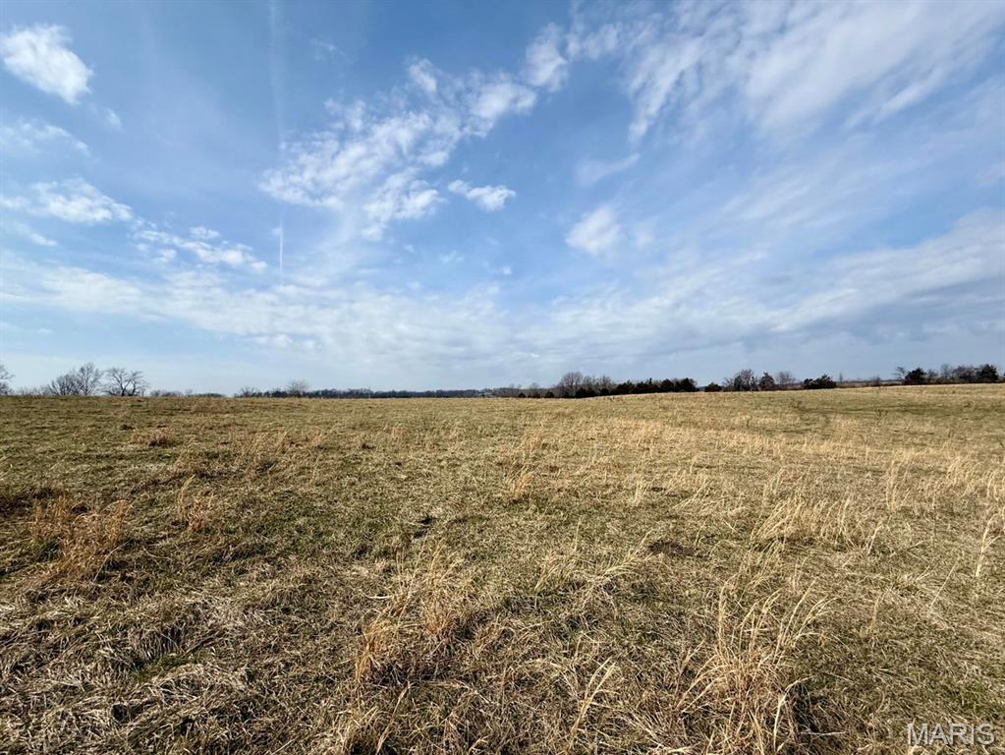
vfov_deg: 85.7
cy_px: 378
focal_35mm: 14
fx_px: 407
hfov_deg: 102.0
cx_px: 502
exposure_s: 1/3891
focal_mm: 2.22
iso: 50
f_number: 2.2
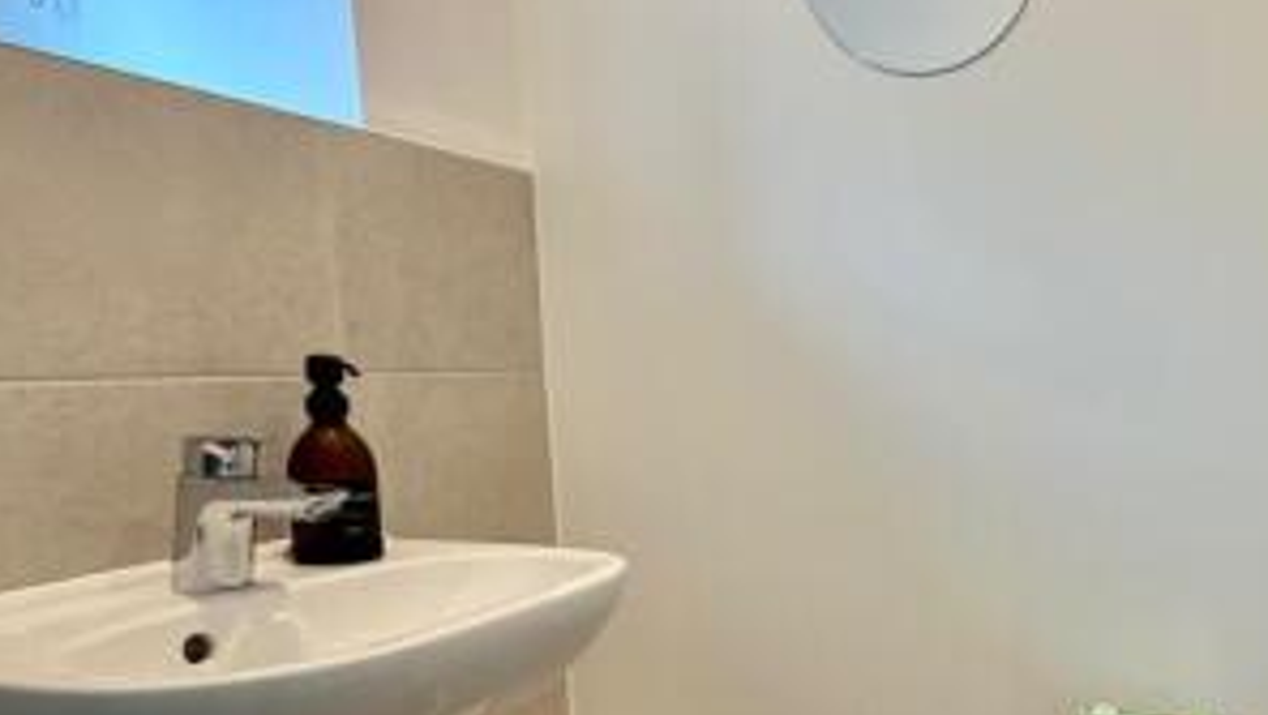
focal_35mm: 30
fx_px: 1009
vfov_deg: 38.4
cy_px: 503
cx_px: 1206
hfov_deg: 53.6
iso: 80
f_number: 2.2
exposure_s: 1/100
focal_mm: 2.22
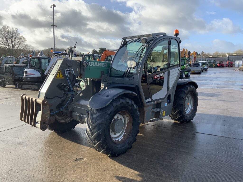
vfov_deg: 48.2
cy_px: 91
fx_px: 204
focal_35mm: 29
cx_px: 122
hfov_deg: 61.7
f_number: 1.8
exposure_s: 1/929
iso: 16
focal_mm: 3
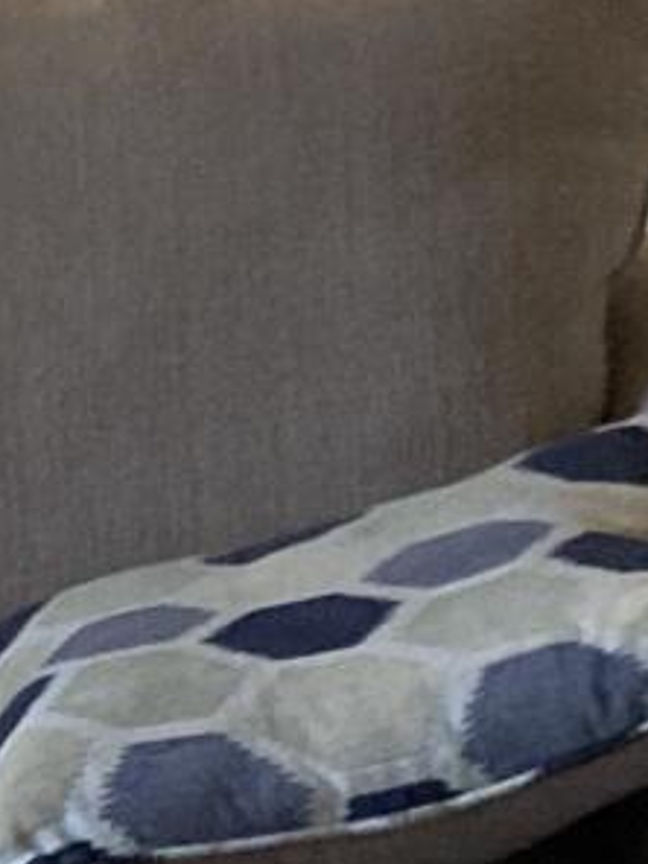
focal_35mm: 189
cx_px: -269
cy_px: 578
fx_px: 4717
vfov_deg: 10.5
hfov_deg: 7.7
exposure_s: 1/30
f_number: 1.8
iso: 320
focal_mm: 3.99
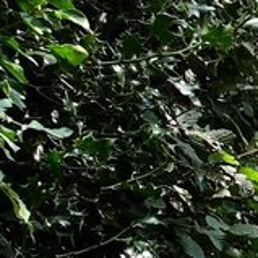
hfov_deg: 6.9
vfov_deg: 7.9
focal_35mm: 205
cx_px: 974
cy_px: 630
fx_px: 1729
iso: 125
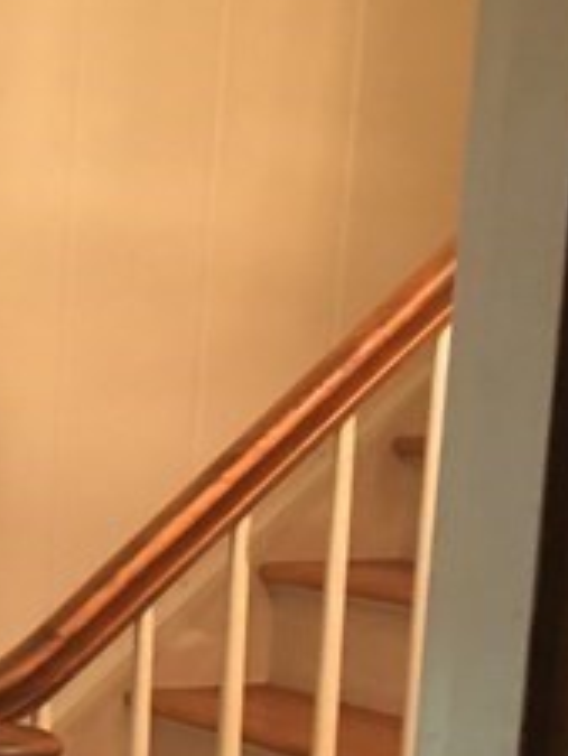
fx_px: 2164
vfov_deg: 19.2
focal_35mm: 99
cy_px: 786
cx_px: -323
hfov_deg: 13.9
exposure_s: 1/24
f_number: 2.2
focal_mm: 4.15
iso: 200
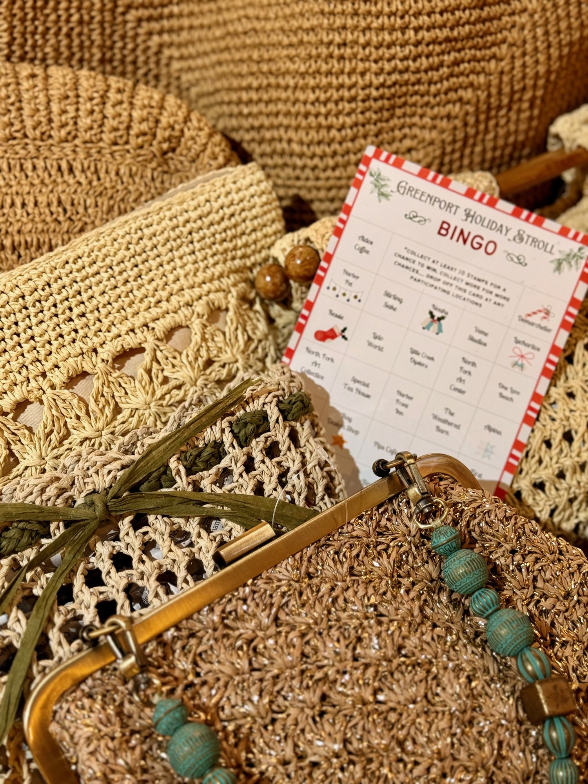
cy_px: 392
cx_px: 294
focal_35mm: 48
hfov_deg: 30.3
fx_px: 1087
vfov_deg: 39.7
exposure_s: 1/60
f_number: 1.78
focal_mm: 6.76
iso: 125
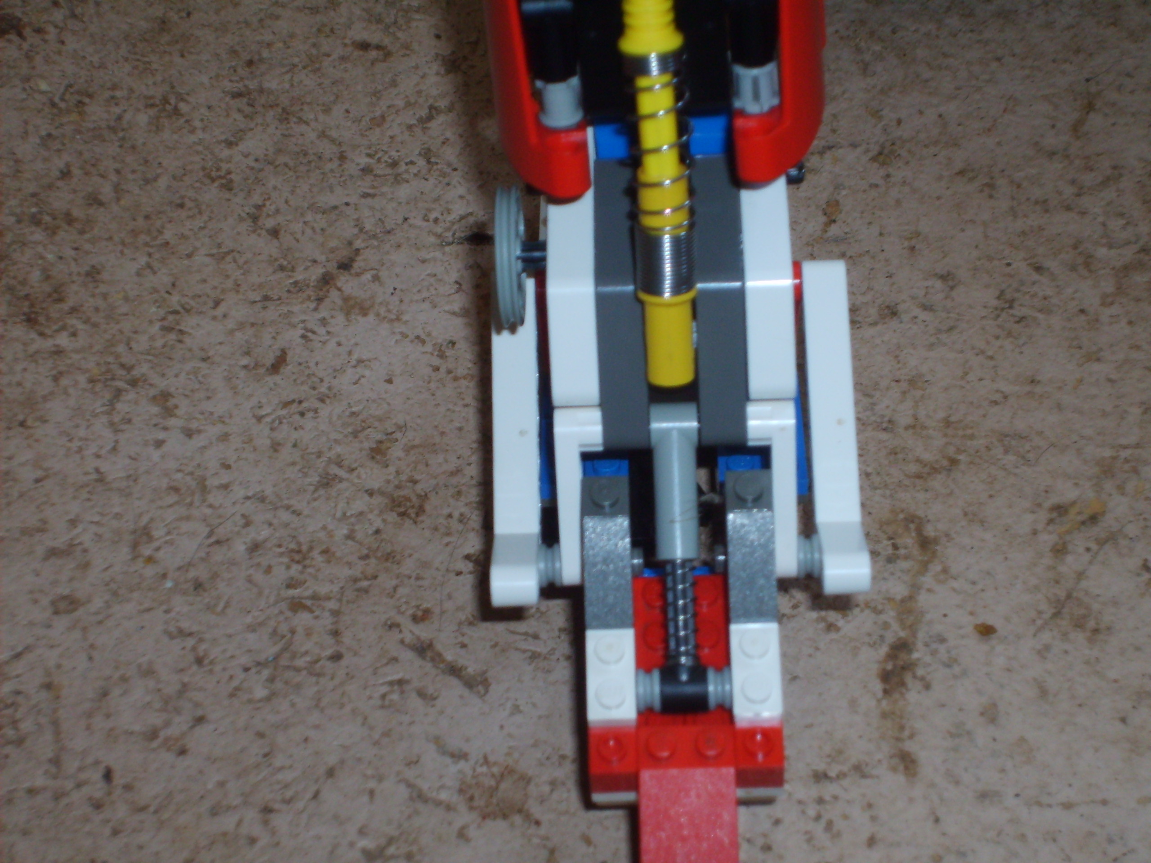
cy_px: 432
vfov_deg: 18.2
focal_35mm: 81
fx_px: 2693
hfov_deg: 24.1
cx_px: 576
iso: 100
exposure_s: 1/60
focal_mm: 13.7
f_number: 4.2
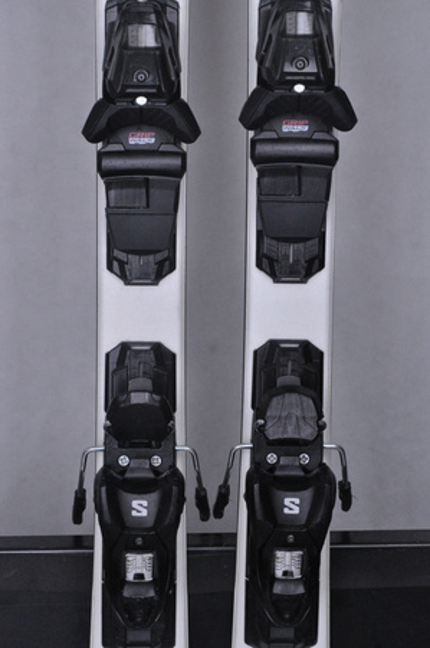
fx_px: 2155
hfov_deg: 11.4
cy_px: 324
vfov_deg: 17.1
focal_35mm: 120
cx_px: 215
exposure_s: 1/125
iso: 3200
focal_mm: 80
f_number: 9.5
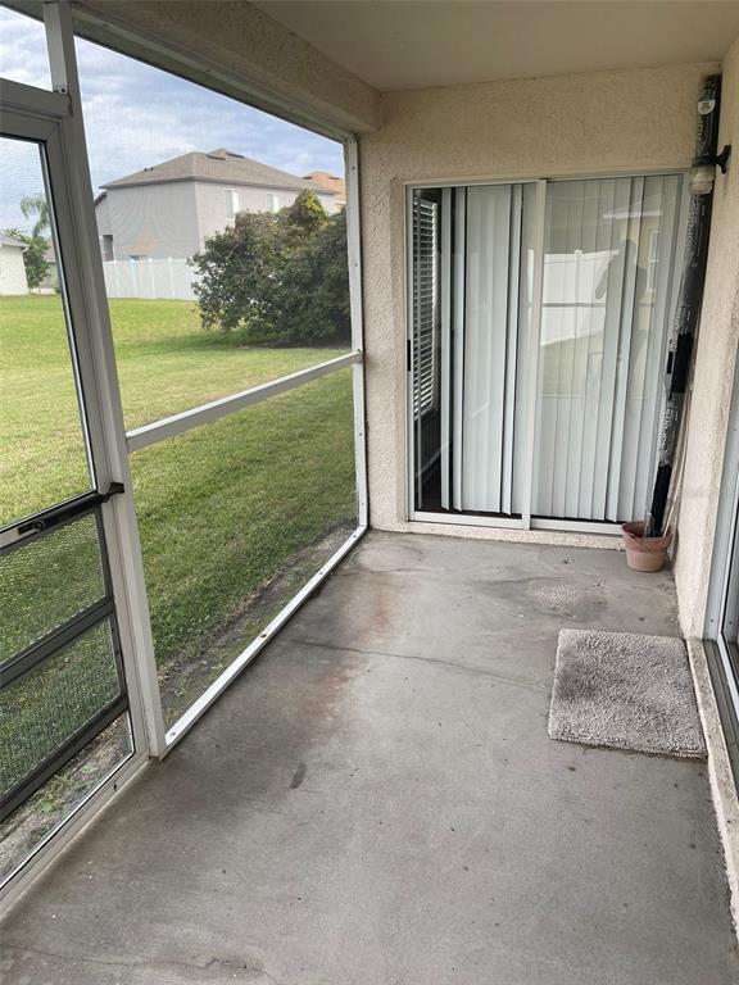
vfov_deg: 69.4
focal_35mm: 25
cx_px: 370
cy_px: 492
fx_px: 712
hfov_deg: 54.9
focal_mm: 5.1
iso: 32
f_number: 1.6
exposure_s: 1/525
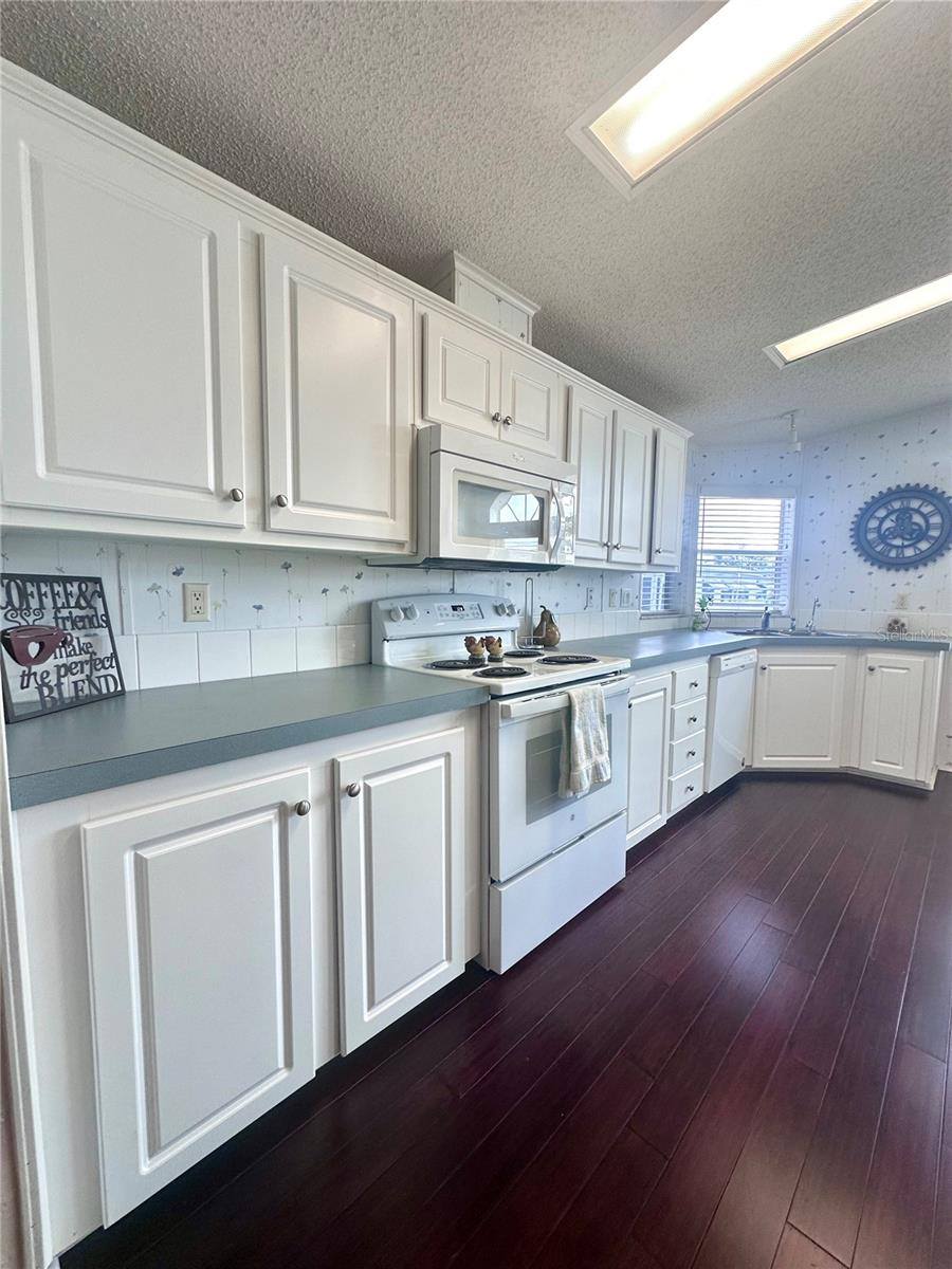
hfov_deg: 85.7
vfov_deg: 102.1
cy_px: 634
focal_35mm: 14
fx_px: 513
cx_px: 476
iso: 80
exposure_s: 1/120
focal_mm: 2.22
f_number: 2.2
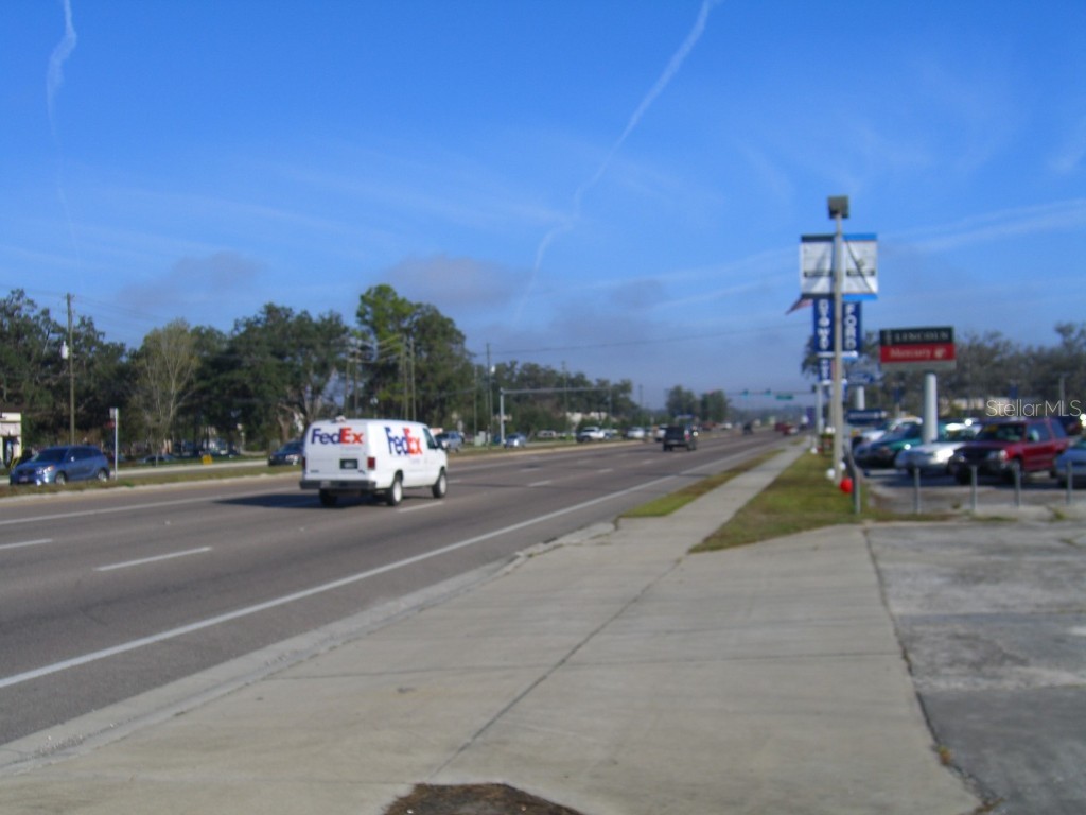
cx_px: 543
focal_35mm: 38
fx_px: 1192
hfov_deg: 49.0
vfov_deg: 37.7
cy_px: 408
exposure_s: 1/250
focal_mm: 7.9
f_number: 8
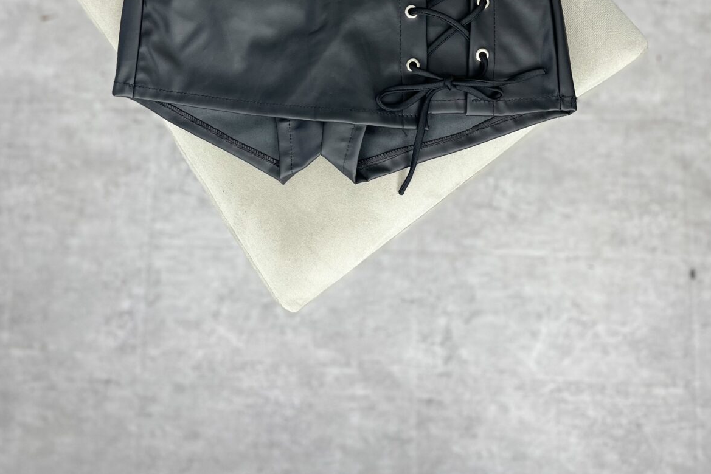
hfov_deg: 51.9
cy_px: 15
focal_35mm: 37
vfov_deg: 33.3
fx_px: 731
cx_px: 363
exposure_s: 1/100
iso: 64
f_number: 1.6
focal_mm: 5.1
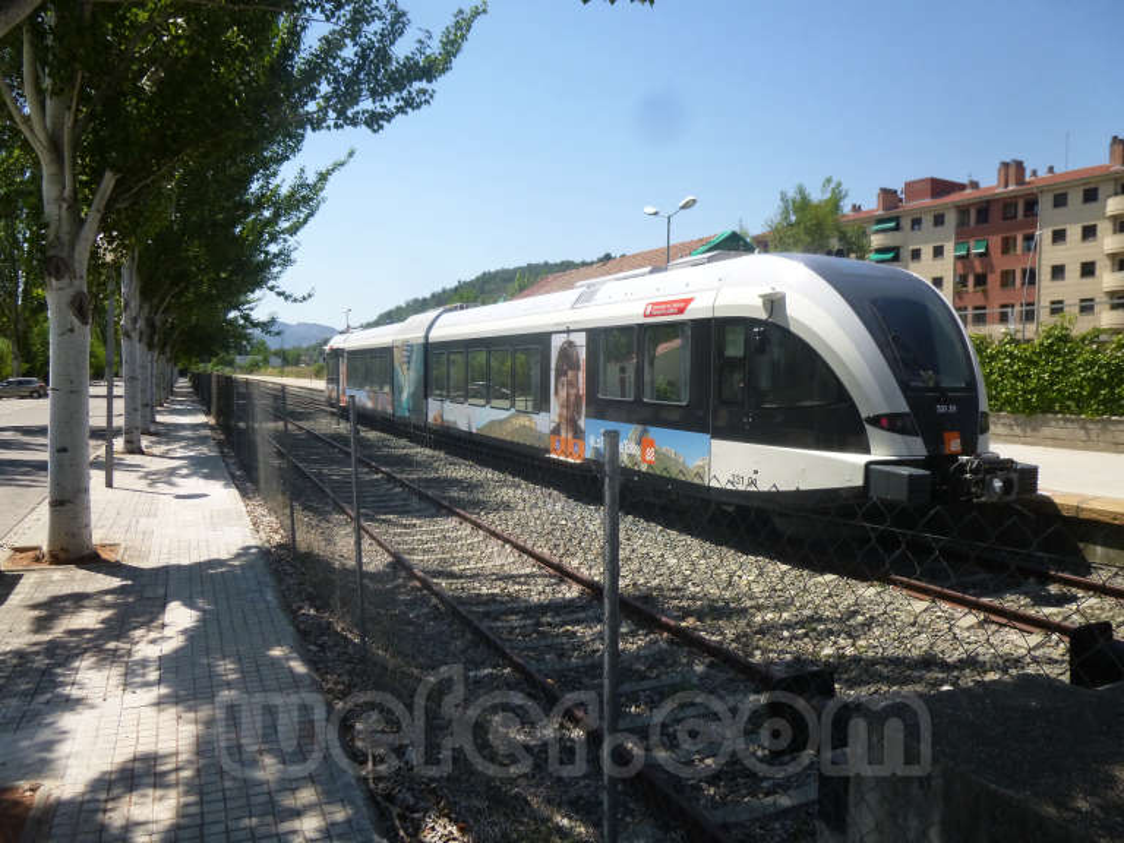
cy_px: 422
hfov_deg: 69.4
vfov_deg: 54.9
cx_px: 562
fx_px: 812
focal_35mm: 25
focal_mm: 4.5
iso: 160
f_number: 3.1
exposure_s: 1/800
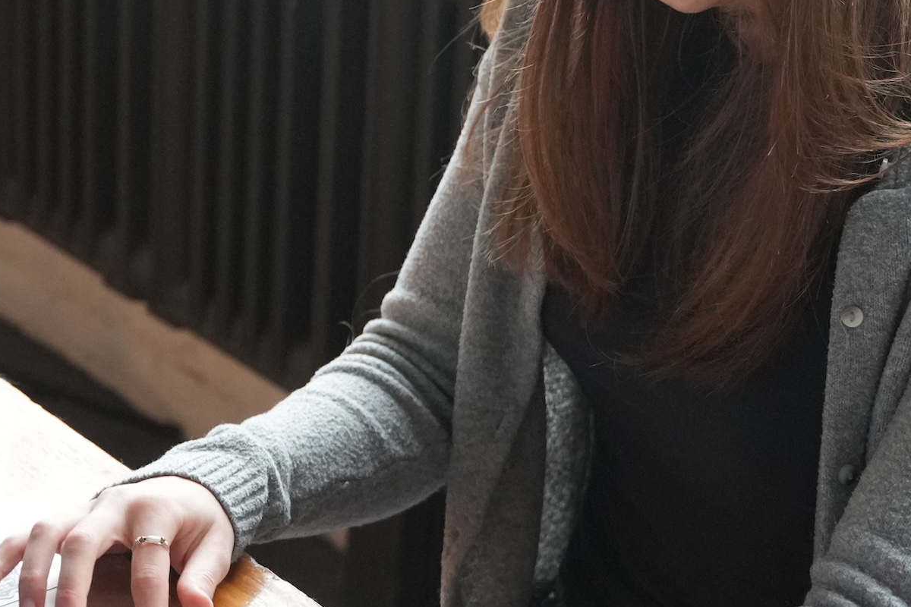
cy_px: 94
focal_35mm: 100
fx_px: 2530
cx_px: 99
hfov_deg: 20.0
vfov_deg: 13.6
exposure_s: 1/200
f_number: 3.2
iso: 2500
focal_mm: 30
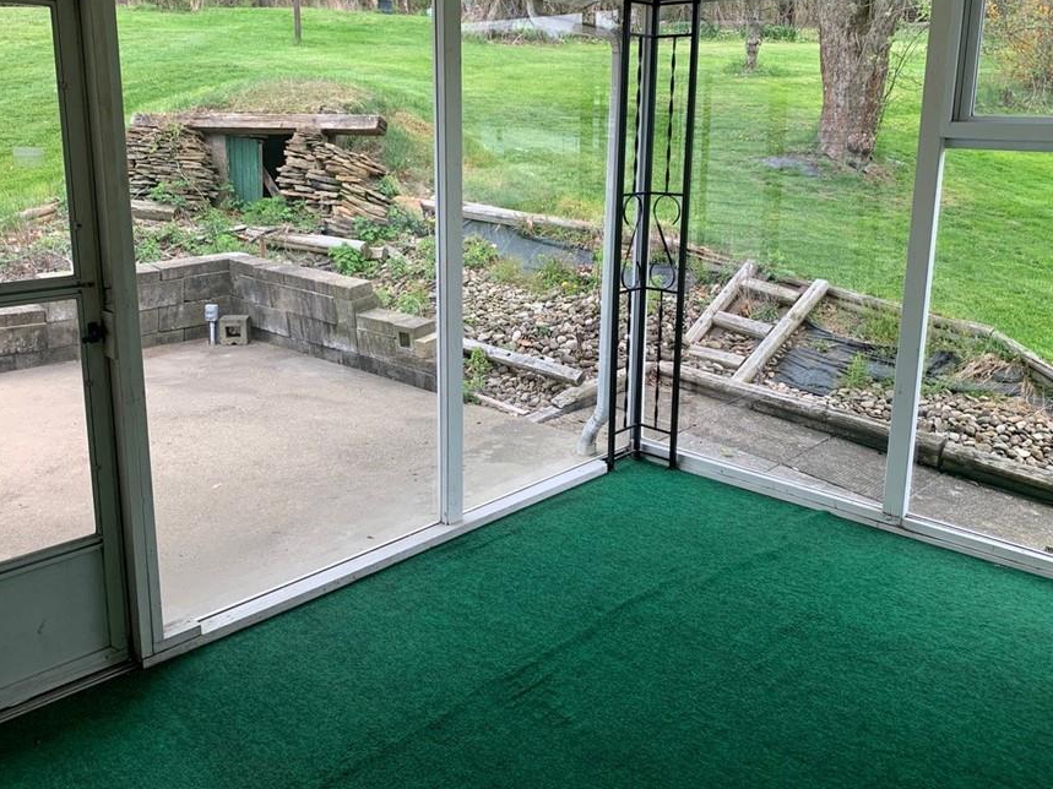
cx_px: 523
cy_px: 338
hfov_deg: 58.4
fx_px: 943
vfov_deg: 45.3
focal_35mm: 31
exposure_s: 1/121
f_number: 1.8
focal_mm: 4.25
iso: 50
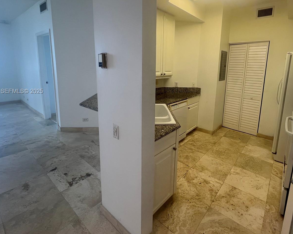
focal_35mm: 17
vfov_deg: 76.0
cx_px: 163
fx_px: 147
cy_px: 92
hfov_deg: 89.3
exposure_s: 1/120
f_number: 1.8
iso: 64
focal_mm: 1.57
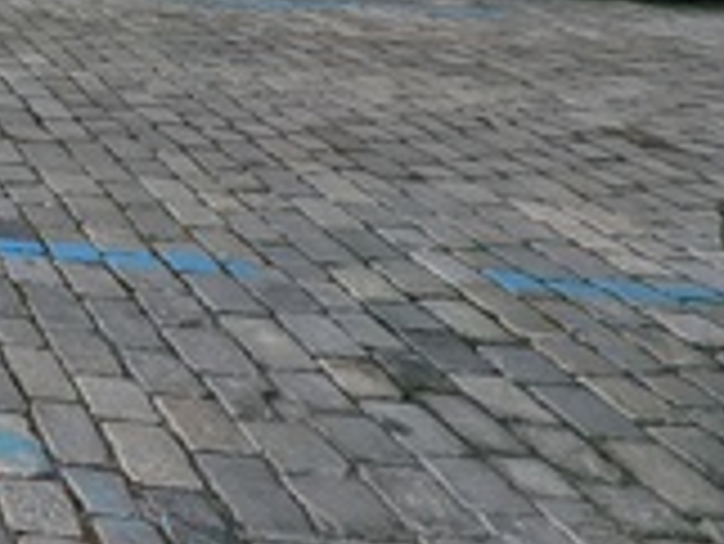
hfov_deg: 24.7
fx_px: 1130
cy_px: -157
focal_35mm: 54
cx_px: -432
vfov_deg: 23.9
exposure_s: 1/537
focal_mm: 2.35
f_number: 2.2
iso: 51
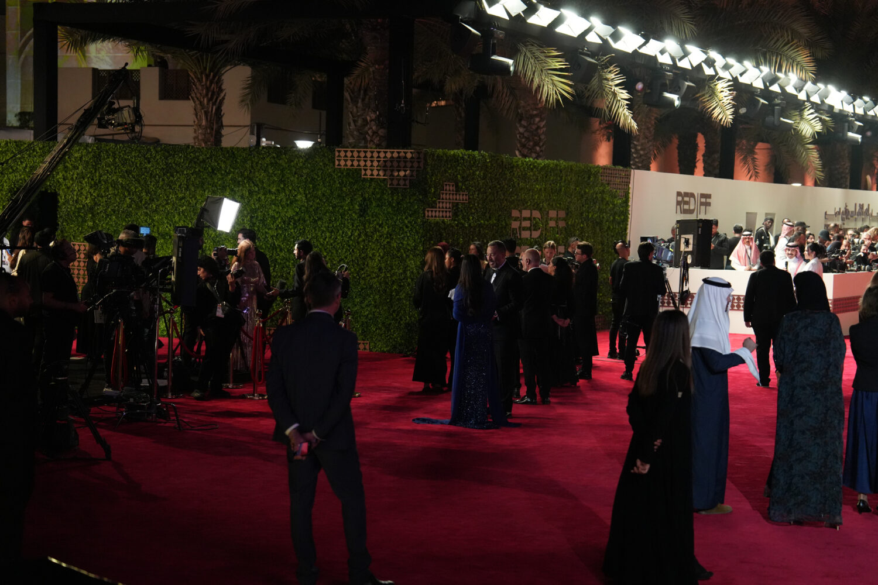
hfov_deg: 28.8
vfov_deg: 19.5
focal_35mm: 70
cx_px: 439
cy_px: 292
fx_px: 1707
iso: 6400
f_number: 3.2
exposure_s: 1/500
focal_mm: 70
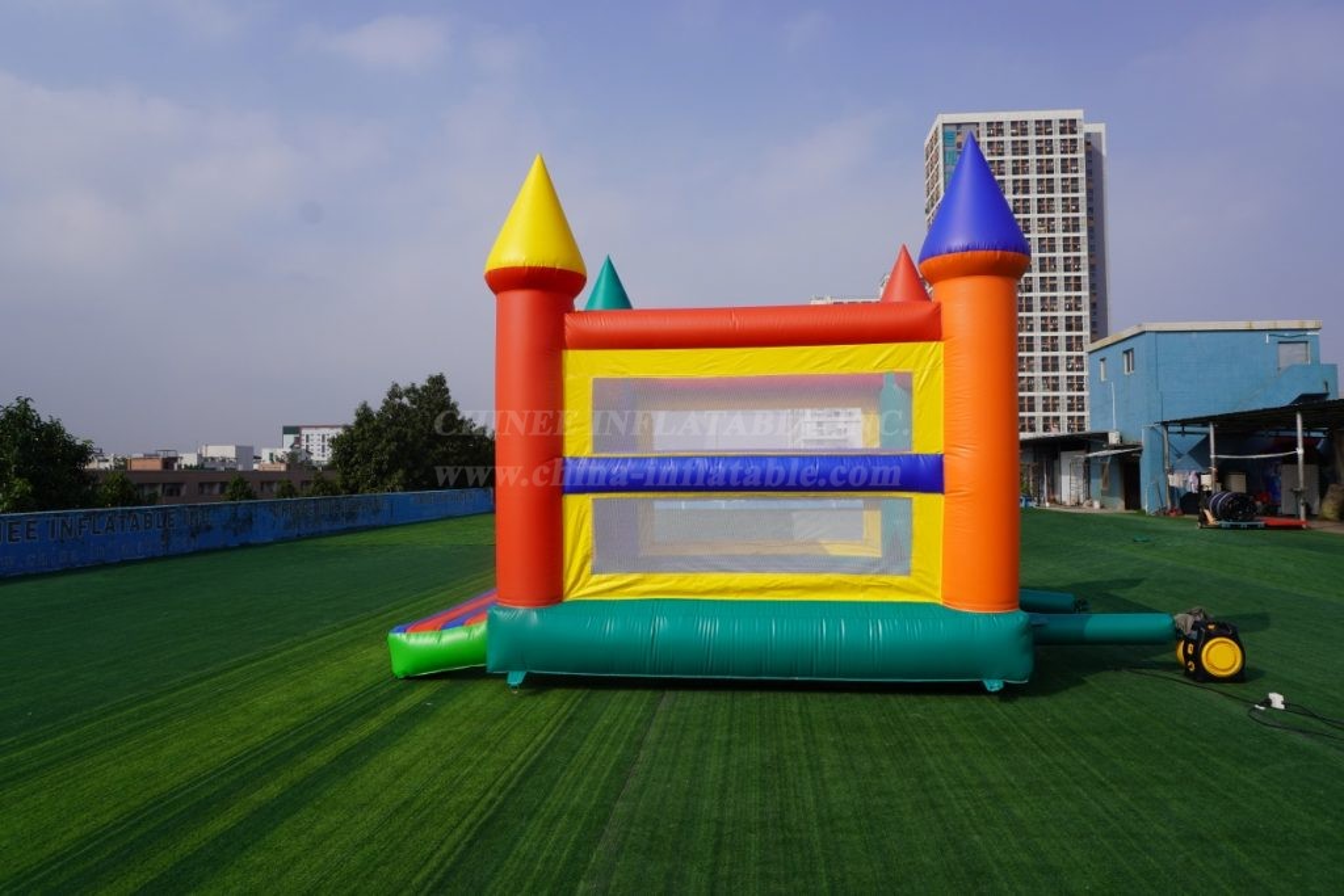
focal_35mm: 24
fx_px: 896
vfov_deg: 53.1
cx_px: 672
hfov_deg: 73.7
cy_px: 448
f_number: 10
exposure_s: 1/250
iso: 100
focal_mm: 16
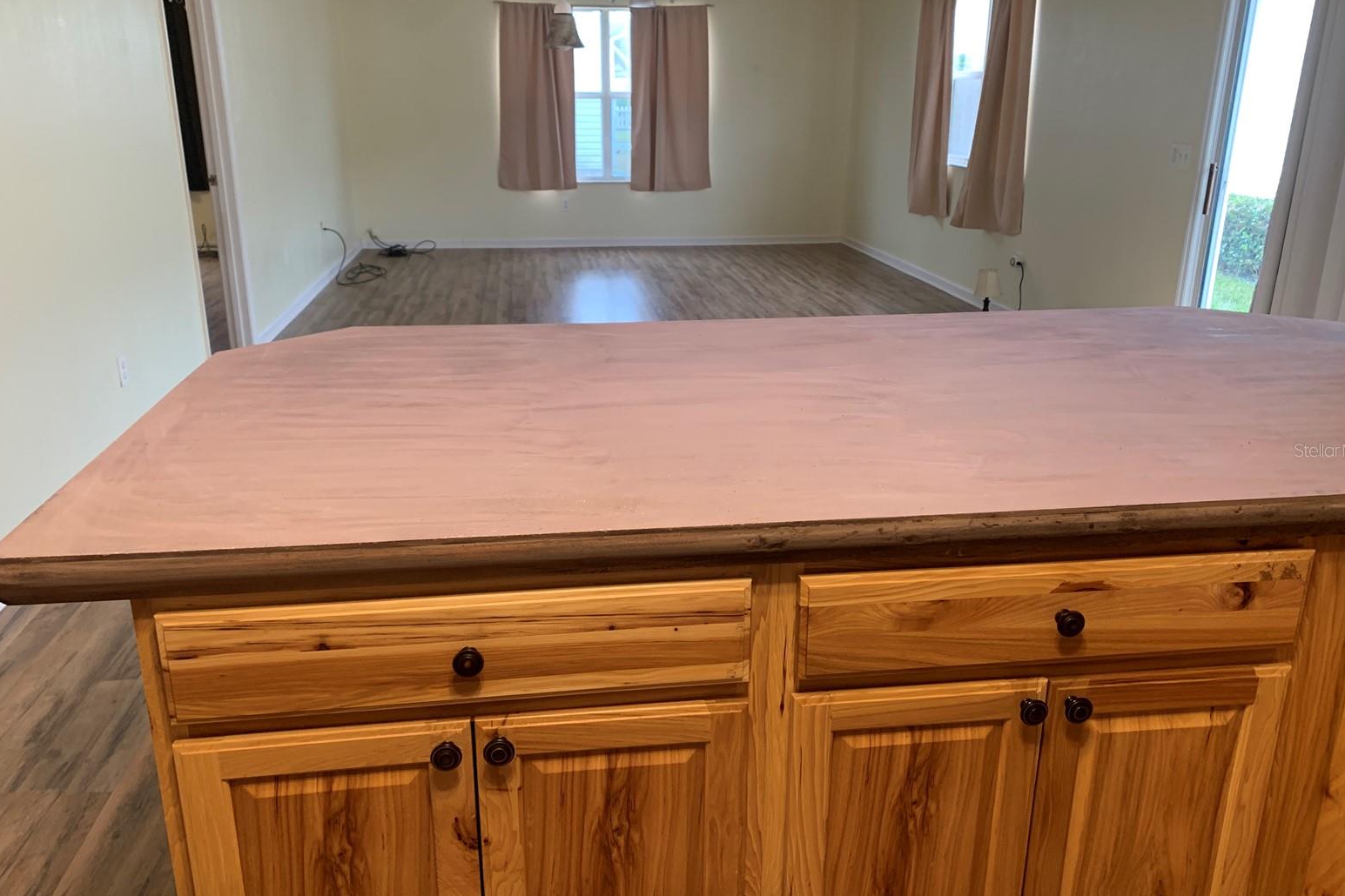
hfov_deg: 65.5
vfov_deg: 46.4
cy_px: 450
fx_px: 1046
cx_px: 680
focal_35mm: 28
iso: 125
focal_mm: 4.25
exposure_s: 1/60
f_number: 1.8
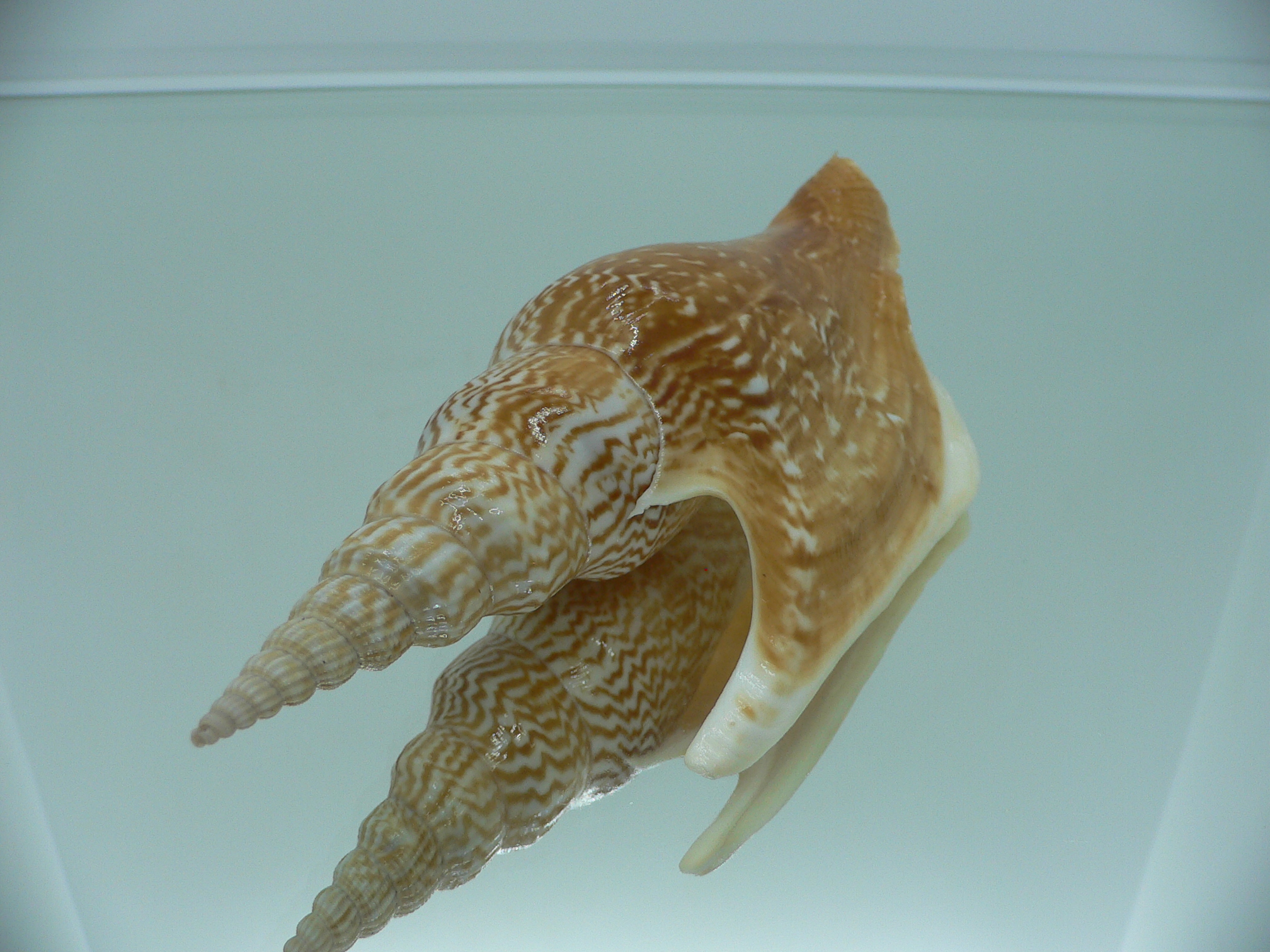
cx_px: 635
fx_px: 1284
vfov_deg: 40.7
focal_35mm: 35
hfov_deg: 52.6
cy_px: 476
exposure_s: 1/60
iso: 80
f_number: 2.8
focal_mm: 4.6
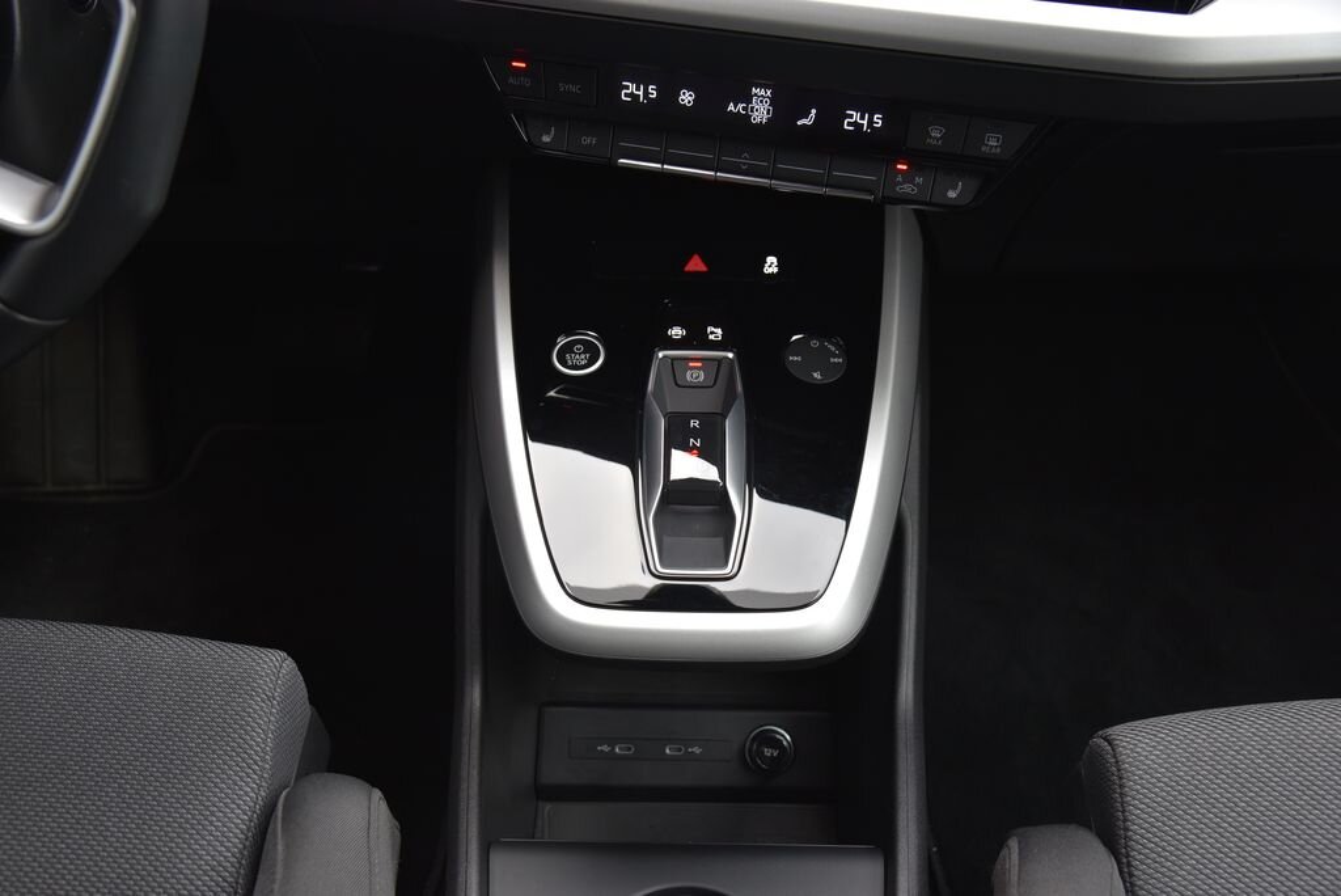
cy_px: 448
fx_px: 1416
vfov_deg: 35.1
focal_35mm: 38
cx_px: 670
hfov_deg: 50.7
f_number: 5
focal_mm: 38
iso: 500
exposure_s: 1/100
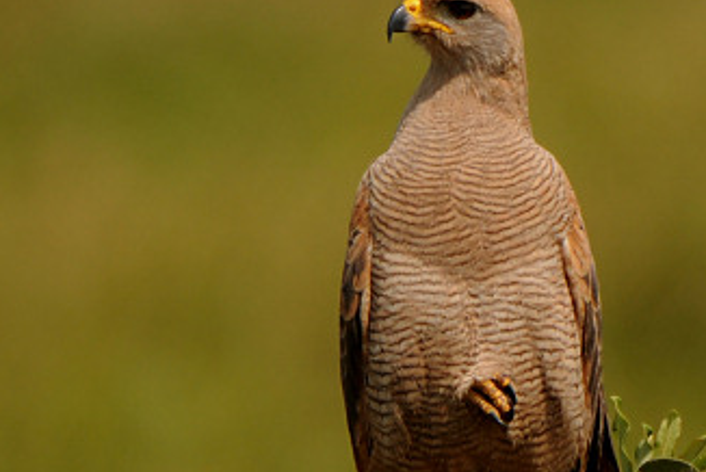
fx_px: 29776
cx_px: 440
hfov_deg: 1.4
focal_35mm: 1517
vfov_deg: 0.9
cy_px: 286
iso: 200
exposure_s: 1/800
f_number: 5.6
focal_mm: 550
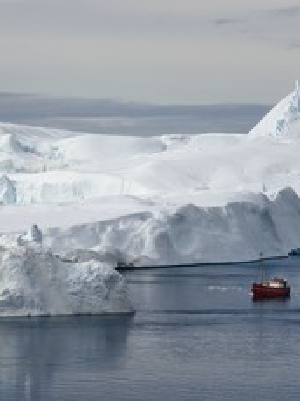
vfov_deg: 6.6
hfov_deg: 5.0
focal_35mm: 299
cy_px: 185
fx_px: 3461
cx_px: 125
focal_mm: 170
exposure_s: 1/320
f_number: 20
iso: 400
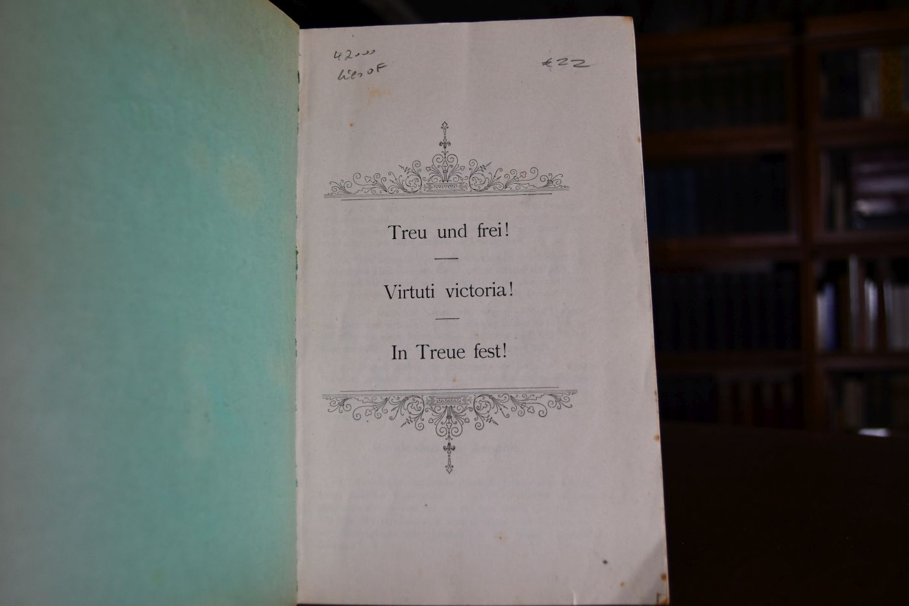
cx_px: 454
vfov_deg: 43.6
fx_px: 757
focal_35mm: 30
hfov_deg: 61.9
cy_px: 303
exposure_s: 1/160
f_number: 3.5
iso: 800
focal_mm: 20
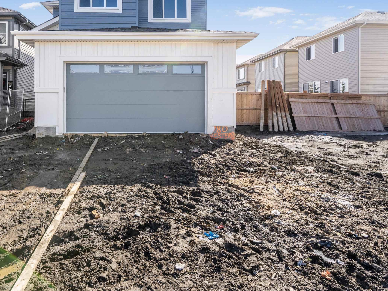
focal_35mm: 24
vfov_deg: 56.5
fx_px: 266
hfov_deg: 71.1
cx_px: 147
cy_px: 105
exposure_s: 1/350
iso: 200
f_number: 8
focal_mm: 11
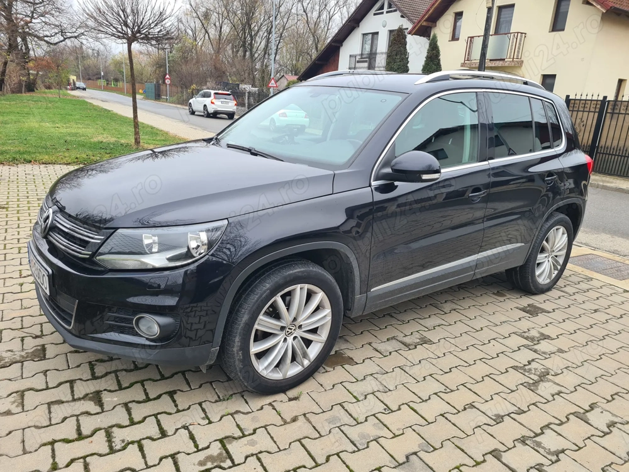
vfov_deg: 53.1
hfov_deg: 67.3
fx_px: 472
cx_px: 314
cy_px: 236
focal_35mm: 26
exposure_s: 1/119
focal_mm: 5.4
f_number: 1.8
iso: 50
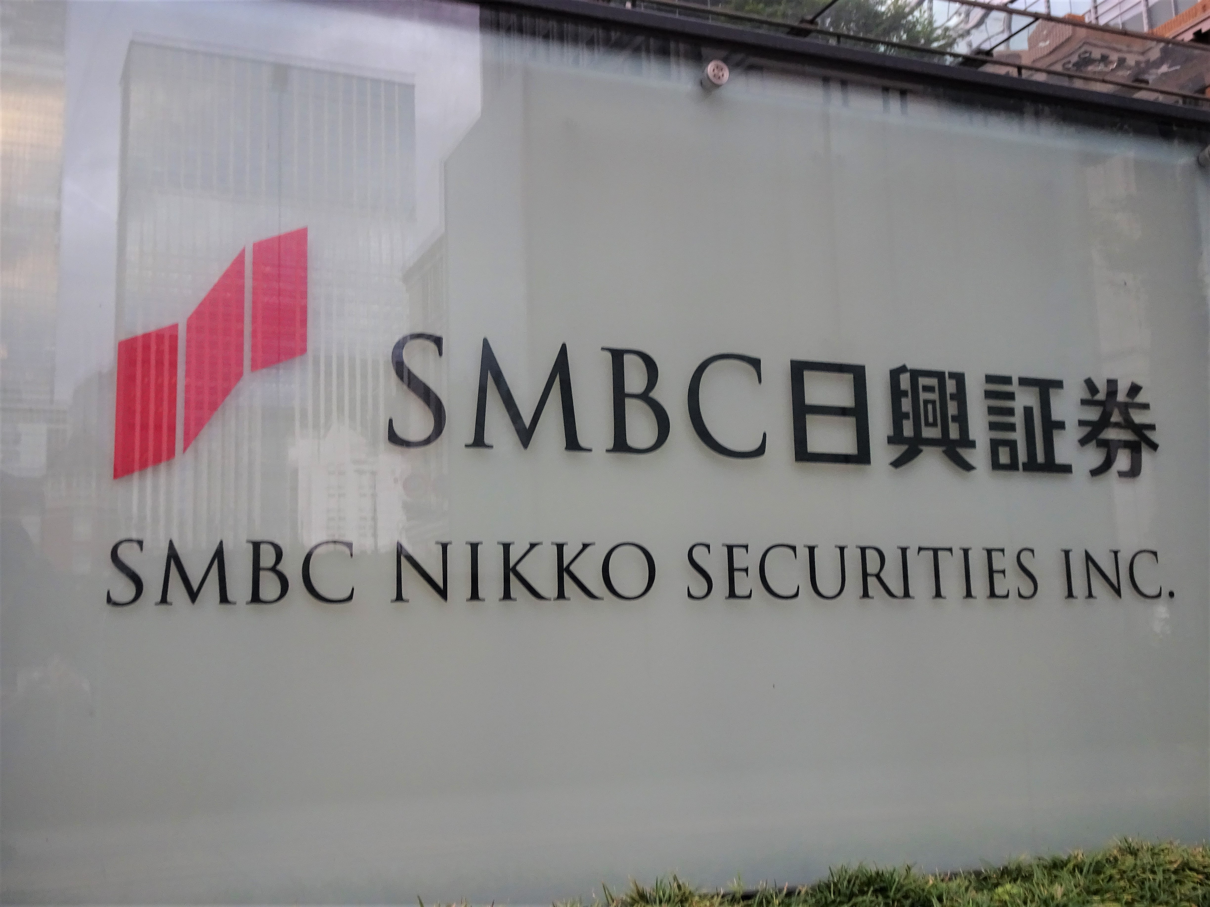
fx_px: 1223
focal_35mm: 35
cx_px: 605
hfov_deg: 52.6
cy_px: 454
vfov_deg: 40.7
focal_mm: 5.98
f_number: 4
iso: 200
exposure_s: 1/40
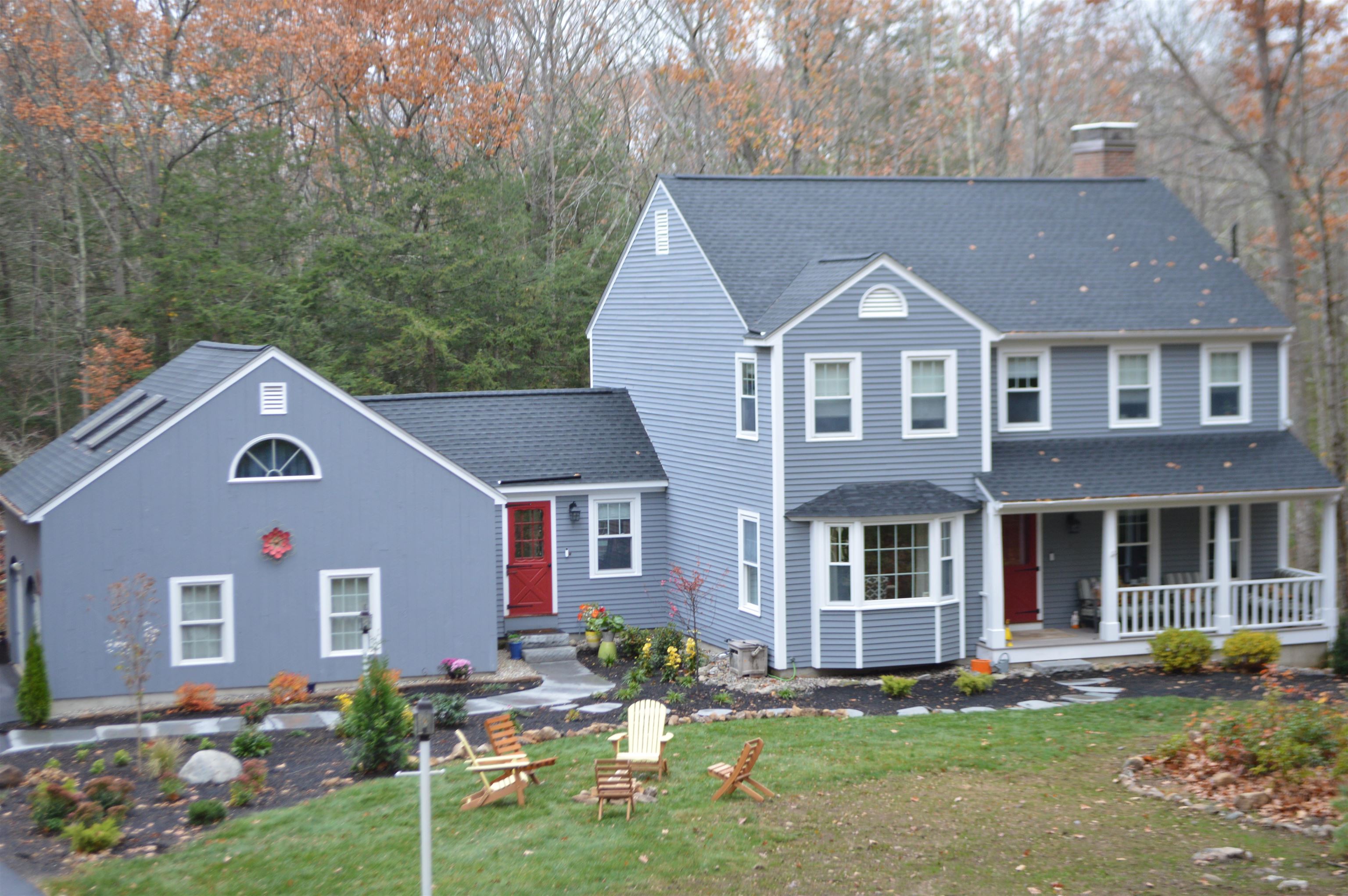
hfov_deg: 31.9
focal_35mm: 63
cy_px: 448
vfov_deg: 21.5
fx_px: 2357
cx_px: 674
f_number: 5.3
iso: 400
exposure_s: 1/80
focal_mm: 42
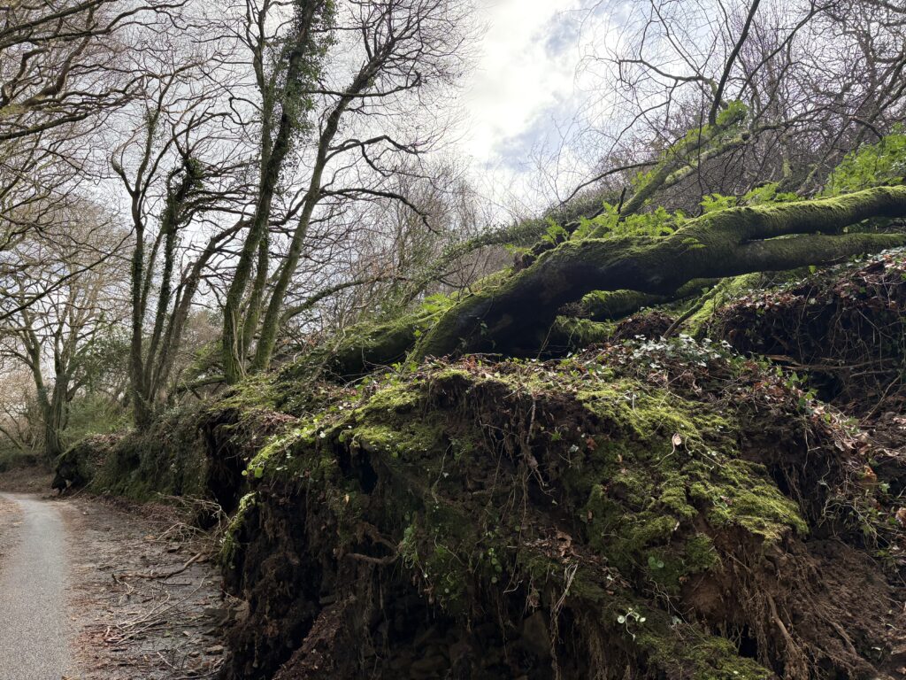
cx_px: 453
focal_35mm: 26
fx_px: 680
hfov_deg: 67.3
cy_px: 340
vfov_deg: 53.1
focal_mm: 5.96
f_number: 1.6
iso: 64
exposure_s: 1/548
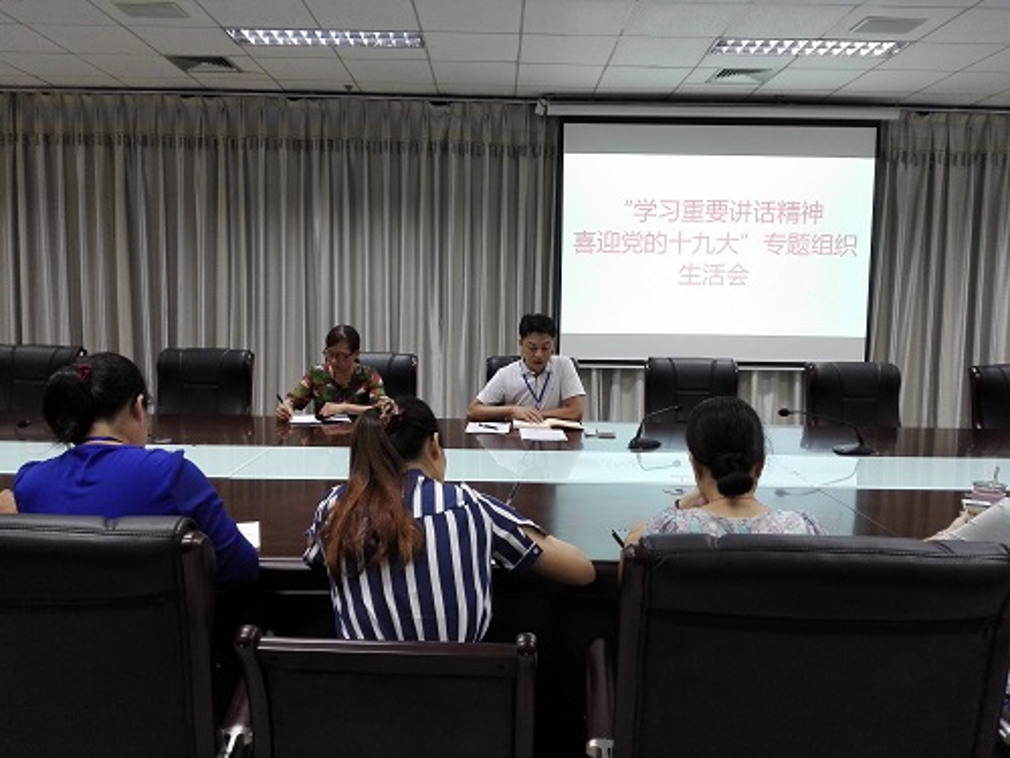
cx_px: 505
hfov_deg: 63.4
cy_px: 379
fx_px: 817
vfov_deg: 49.7
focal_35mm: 28
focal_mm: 3.79
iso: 160
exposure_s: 1/25
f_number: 2
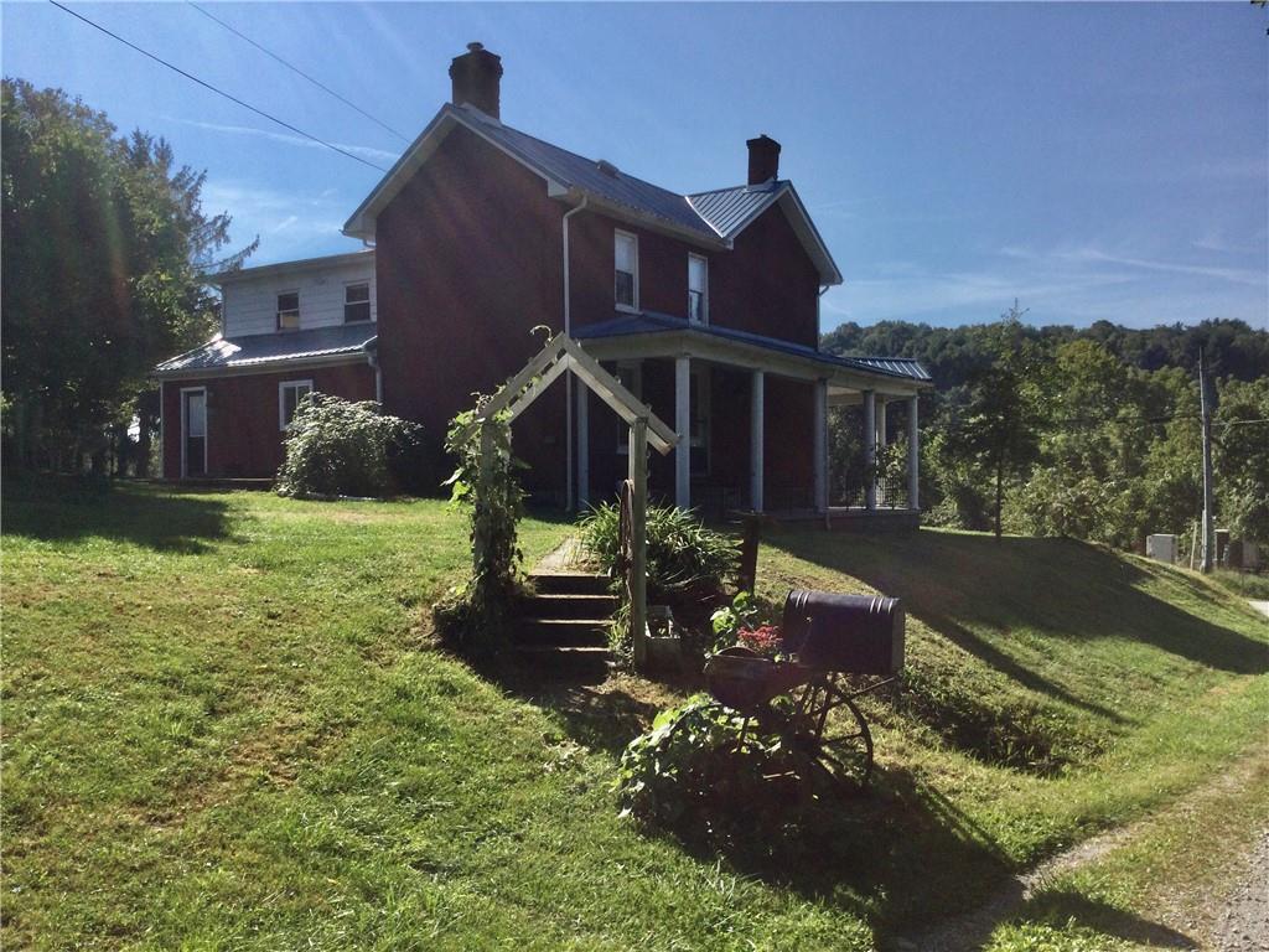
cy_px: 476
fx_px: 1136
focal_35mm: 31
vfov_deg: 45.4
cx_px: 634
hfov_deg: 58.4
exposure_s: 1/1773
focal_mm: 3.3
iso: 25
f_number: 2.4
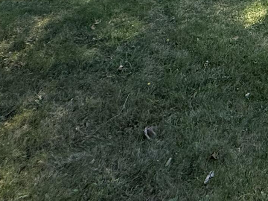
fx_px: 457
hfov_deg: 22.8
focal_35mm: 59
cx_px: 452
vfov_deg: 17.4
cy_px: -207
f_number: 2.2
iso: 64
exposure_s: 1/458
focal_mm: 2.22
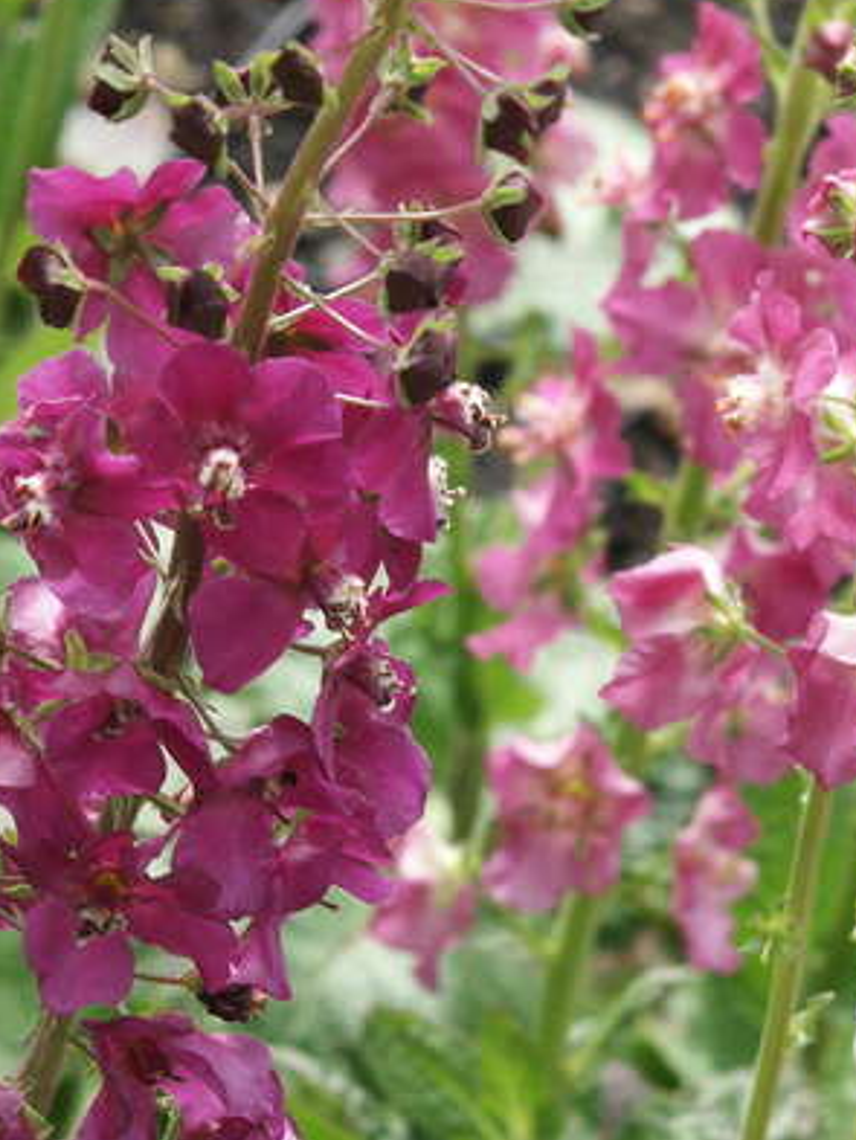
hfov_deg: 5.3
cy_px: 367
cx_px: 186
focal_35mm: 278
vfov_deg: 7.1
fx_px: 9161
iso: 100
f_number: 6.7
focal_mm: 41.47
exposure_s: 1/180
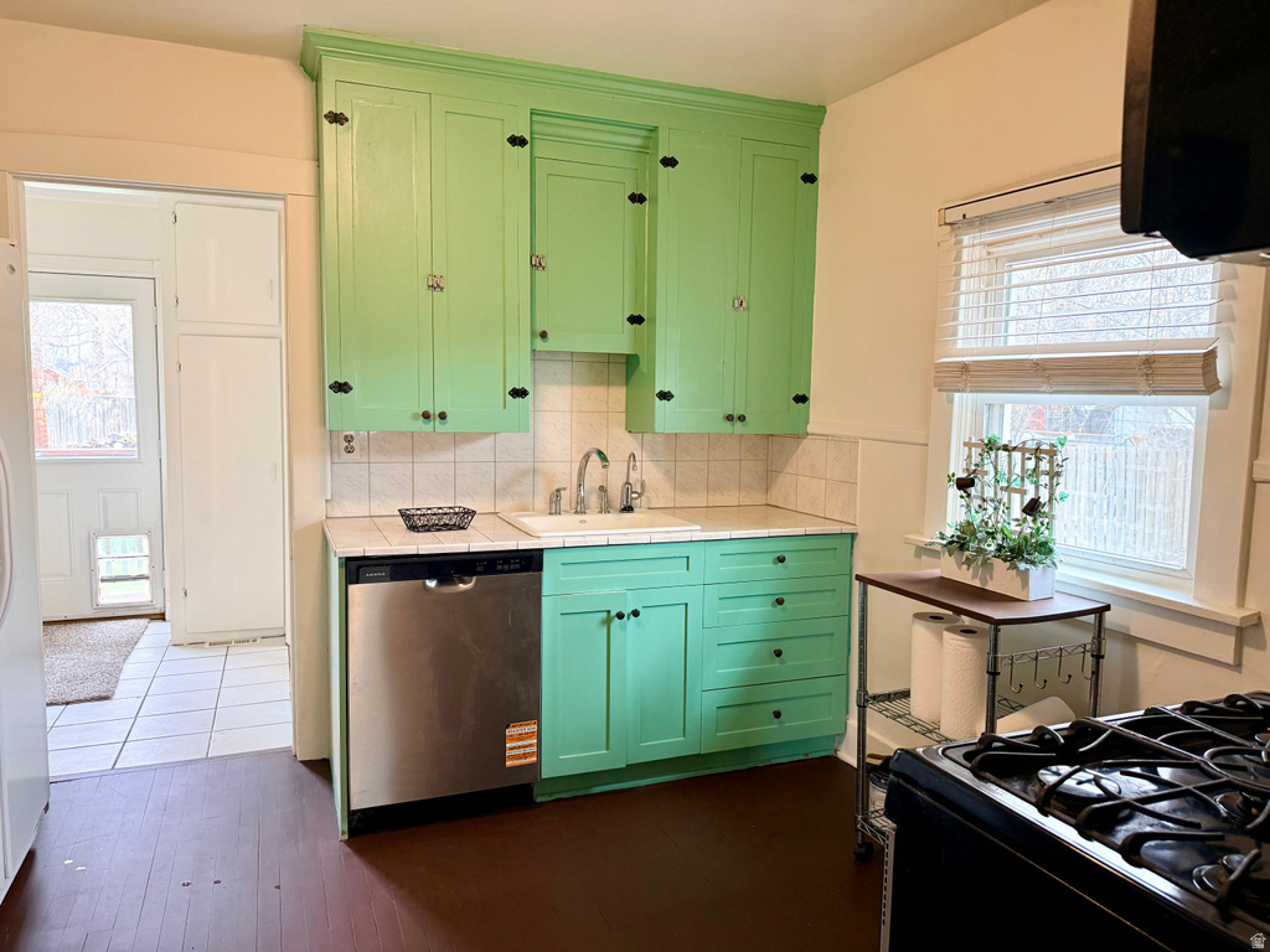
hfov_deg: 71.6
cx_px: 635
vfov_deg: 56.8
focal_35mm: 24
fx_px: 881
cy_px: 476
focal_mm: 6.76
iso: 250
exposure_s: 1/120
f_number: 1.78
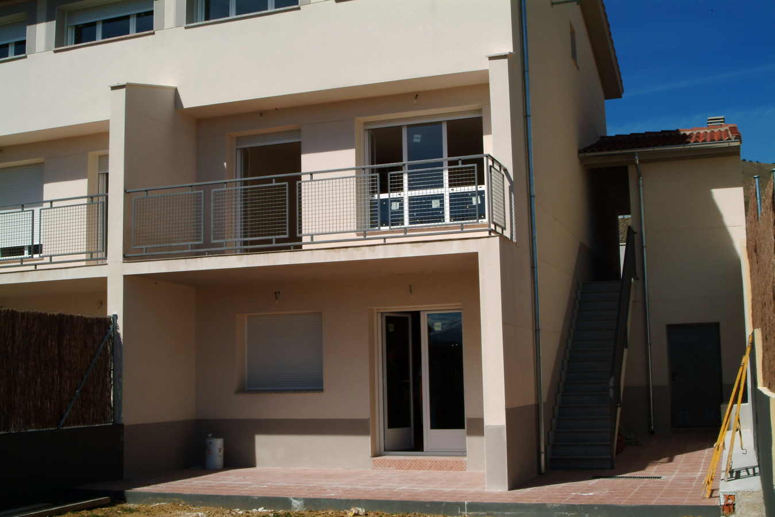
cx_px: 388
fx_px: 904
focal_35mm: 42
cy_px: 258
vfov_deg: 31.9
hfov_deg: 46.4
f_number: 19
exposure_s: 1/60
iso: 100
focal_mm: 28
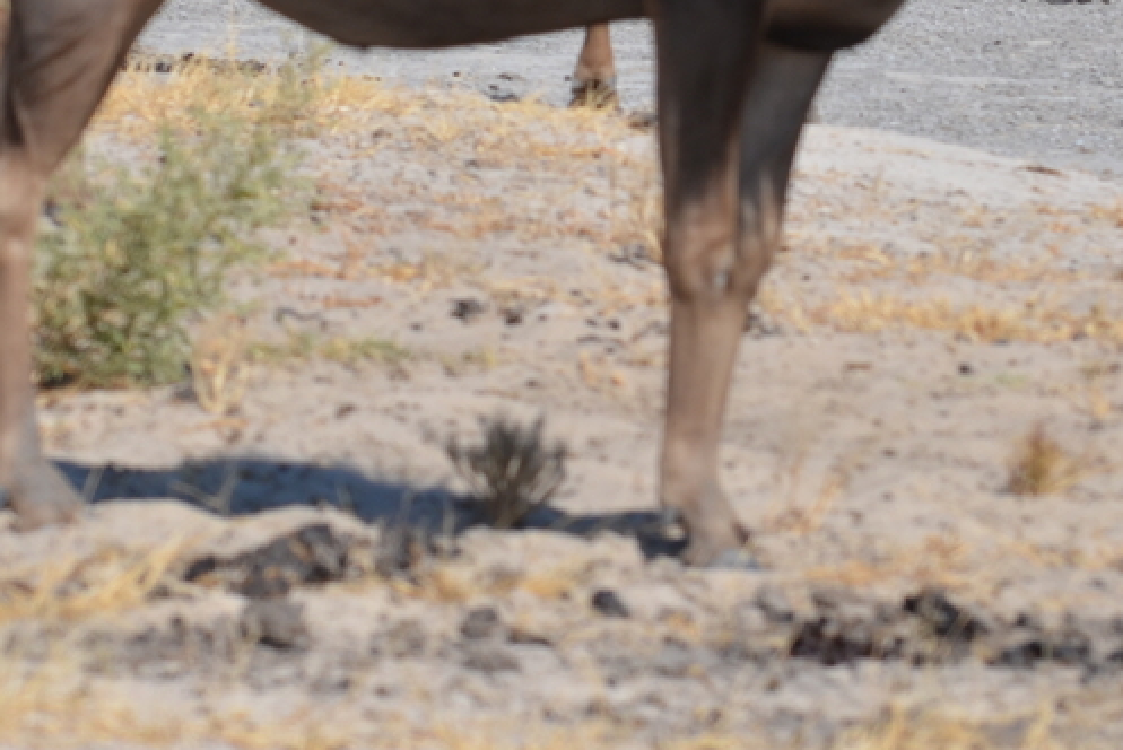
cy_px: -131
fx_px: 18040
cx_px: 714
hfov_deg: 3.6
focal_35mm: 578
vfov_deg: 2.4
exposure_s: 1/800
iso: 200
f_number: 7.1
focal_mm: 150
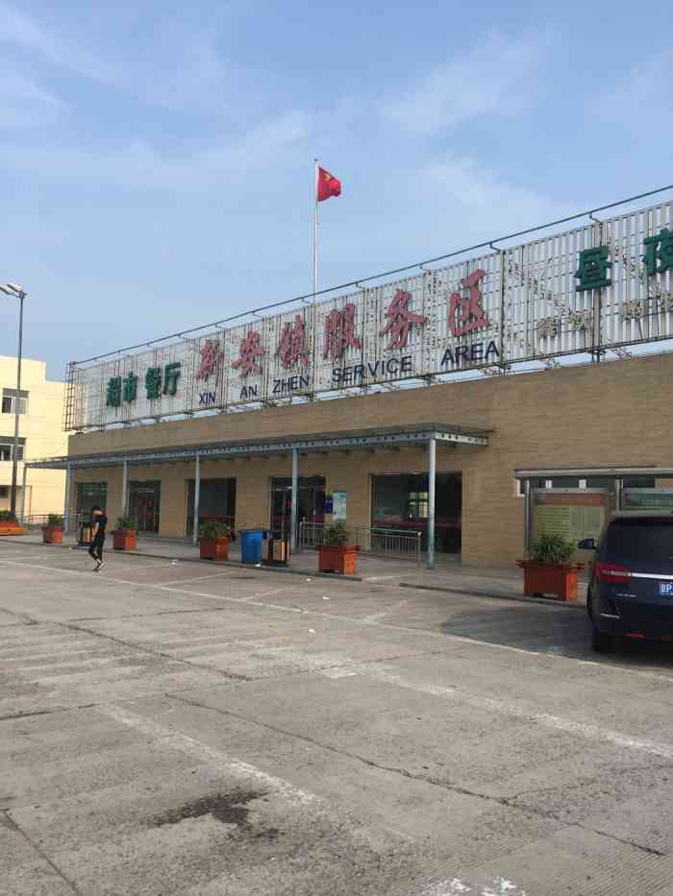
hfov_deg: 48.2
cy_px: 448
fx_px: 752
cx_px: 336
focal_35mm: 29
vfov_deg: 61.7
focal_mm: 4.15
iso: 32
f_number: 2.2
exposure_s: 1/1522
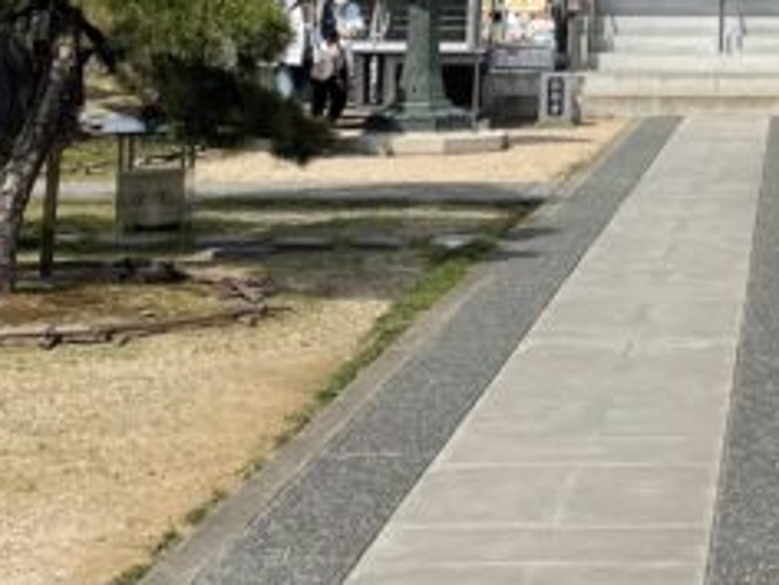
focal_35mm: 113
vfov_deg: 12.3
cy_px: -383
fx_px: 2543
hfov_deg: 16.6
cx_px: 957
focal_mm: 4.2
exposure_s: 1/4831
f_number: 1.6
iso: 32
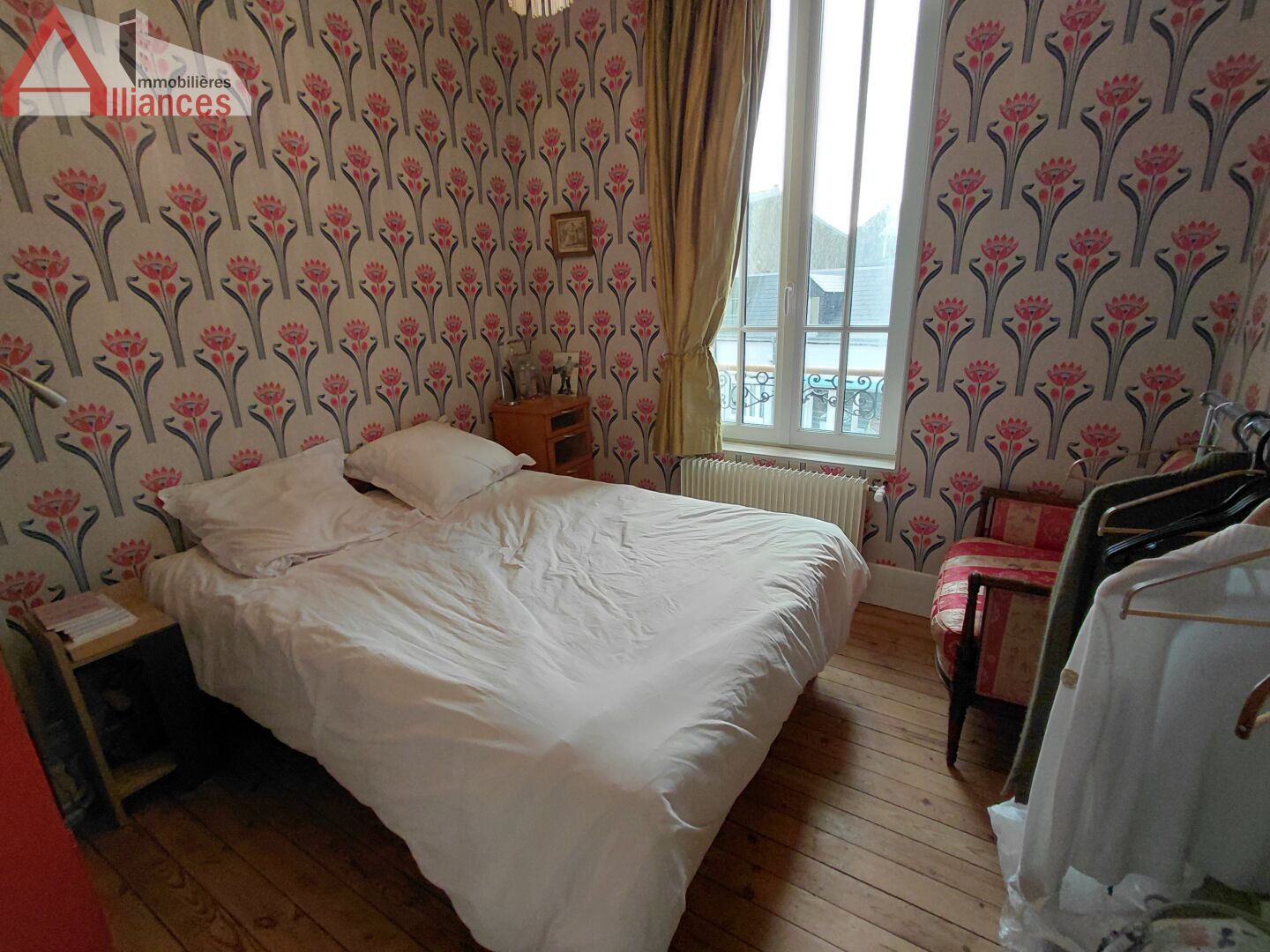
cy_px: 476
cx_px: 635
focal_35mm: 16
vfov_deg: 78.1
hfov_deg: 94.5
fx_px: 587
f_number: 2.2
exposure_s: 1/50
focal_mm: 1.64
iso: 80
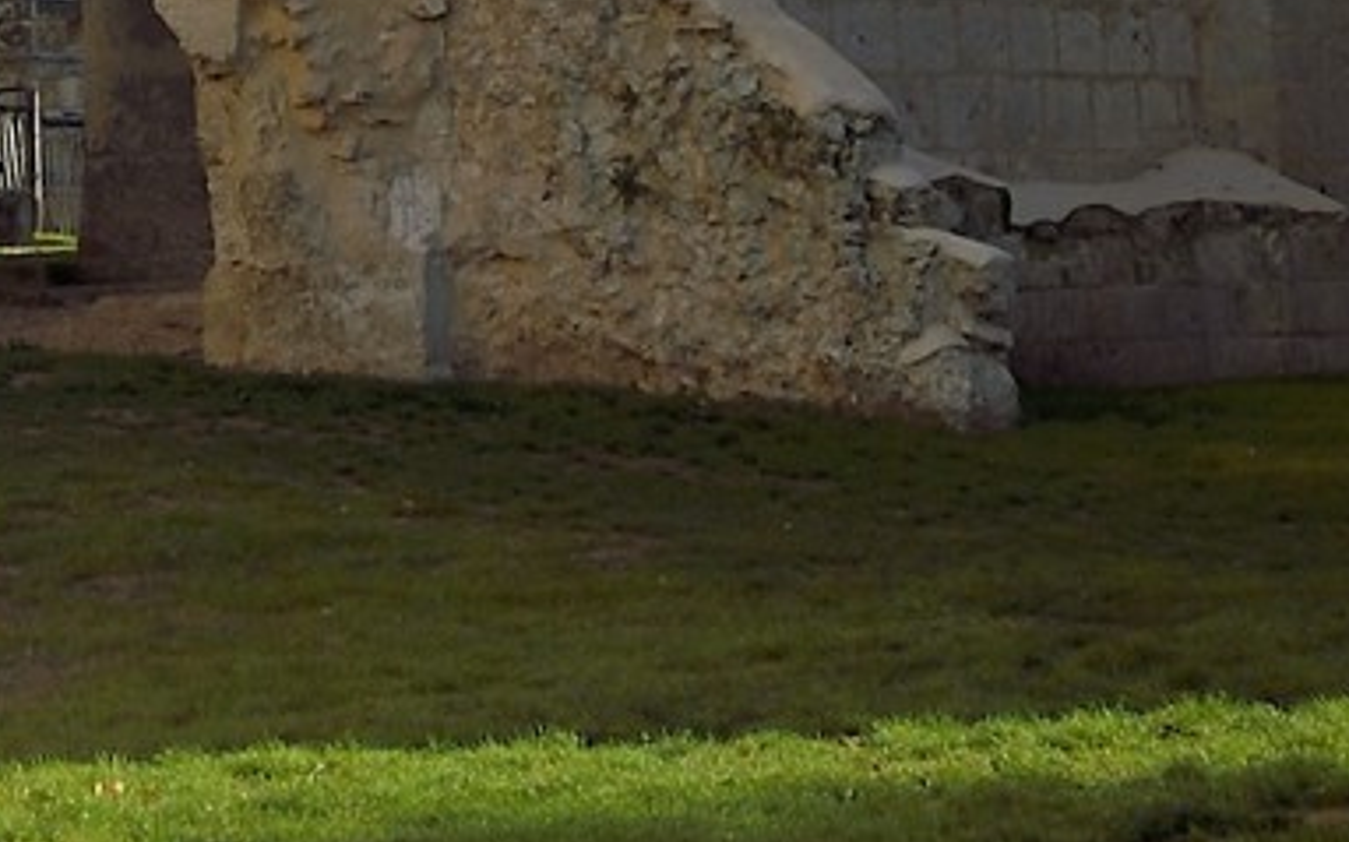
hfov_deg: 8.6
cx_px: -106
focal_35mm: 243
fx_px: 8930
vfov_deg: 4.8
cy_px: -2834
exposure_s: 1/250
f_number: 10
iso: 200
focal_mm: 38
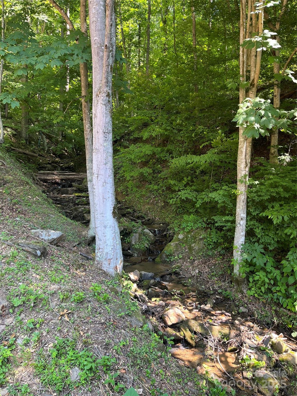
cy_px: 198
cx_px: 148
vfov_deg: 67.3
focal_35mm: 26
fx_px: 297
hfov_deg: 53.1
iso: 64
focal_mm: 5.1
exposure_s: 1/122
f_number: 1.6
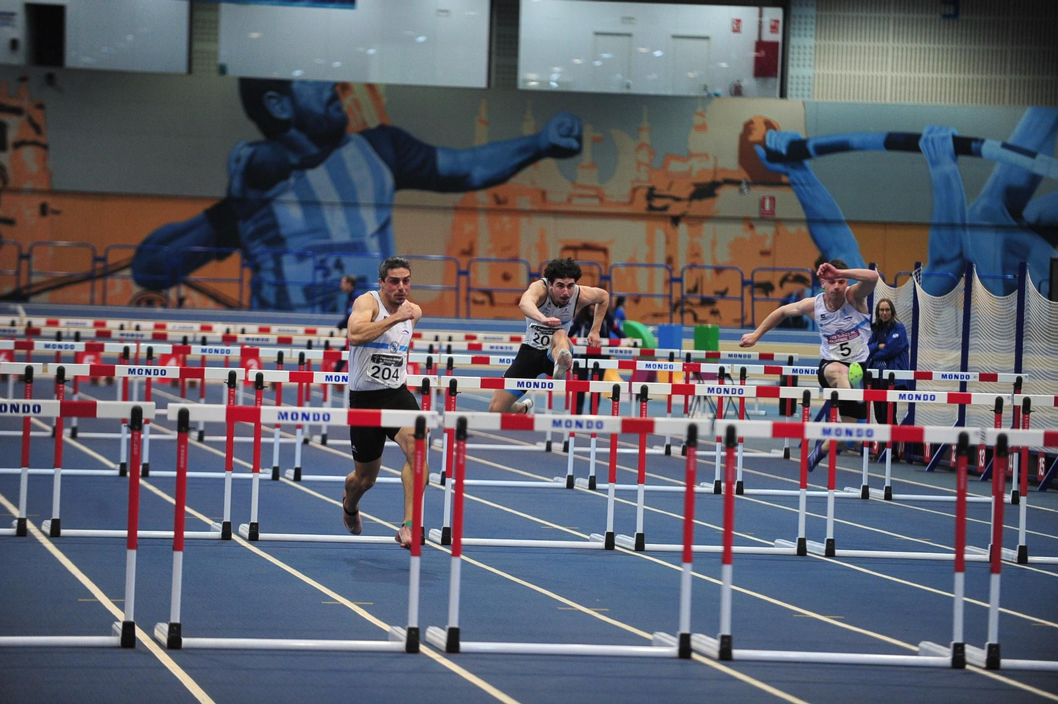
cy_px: 352
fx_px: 4993
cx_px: 529
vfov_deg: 8.1
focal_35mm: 170
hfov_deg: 12.1
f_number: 2.8
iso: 3200
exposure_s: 1/500
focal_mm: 170
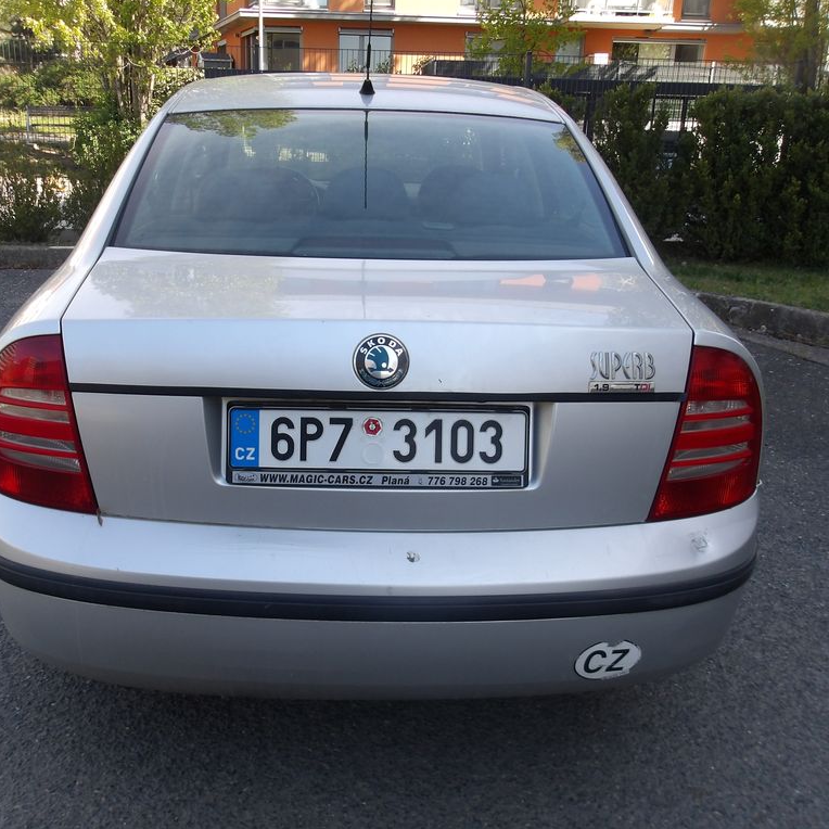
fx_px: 867
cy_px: 413
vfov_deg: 51.1
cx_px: 360
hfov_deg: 51.0
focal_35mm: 32
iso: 100
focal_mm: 4.9
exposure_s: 1/335
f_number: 3
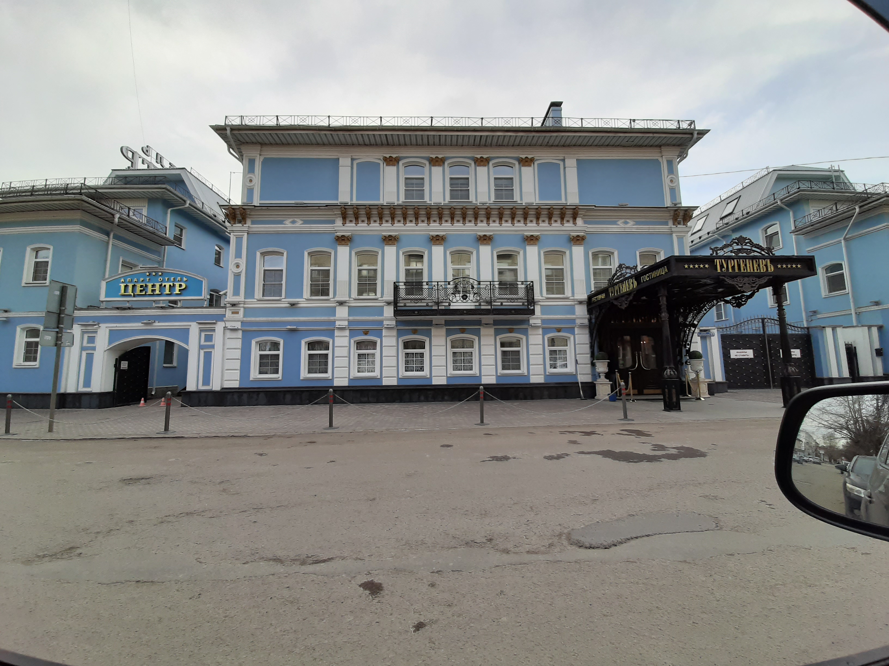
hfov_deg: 106.2
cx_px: 444
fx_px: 334
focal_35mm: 13
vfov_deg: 89.9
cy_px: 333
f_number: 2.2
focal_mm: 1.42
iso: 40
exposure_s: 1/407
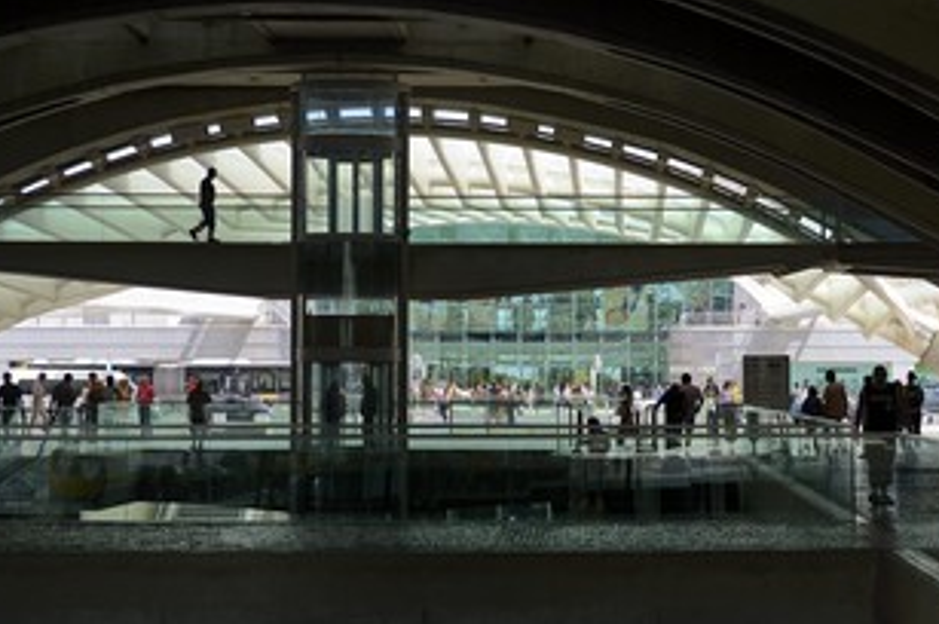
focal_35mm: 96
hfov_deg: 21.2
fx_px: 2501
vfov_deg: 14.2
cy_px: 330
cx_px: 552
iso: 200
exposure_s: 1/320
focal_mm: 70
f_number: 5
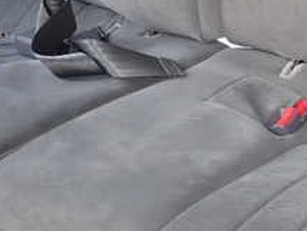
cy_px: 201
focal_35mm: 70
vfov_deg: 20.7
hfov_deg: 25.0
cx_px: 367
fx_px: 622
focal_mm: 4.5
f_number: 2
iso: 160
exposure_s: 1/60
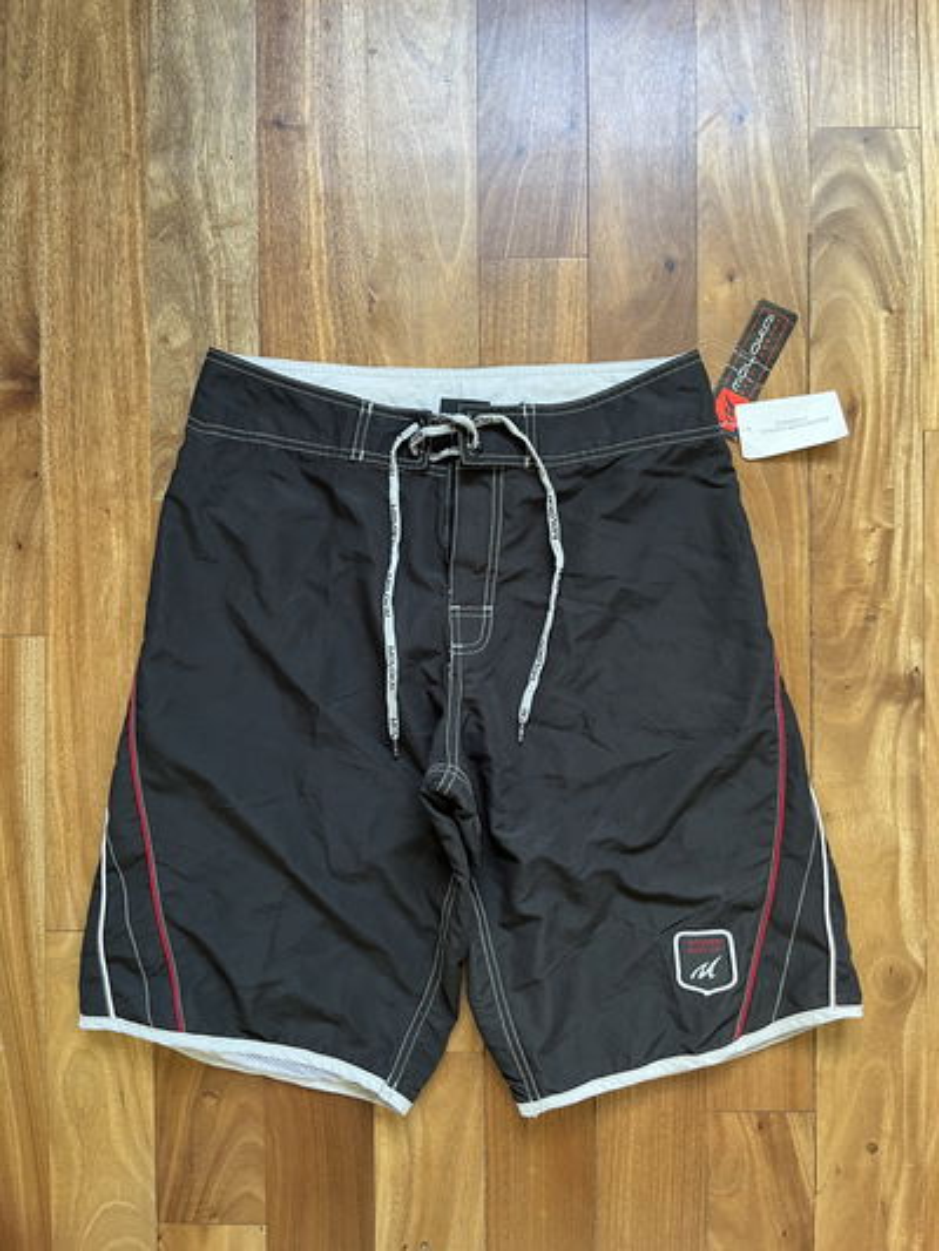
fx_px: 940
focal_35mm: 26
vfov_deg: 67.3
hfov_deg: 53.1
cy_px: 626
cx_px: 470
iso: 200
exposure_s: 1/60
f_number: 1.6
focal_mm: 5.1
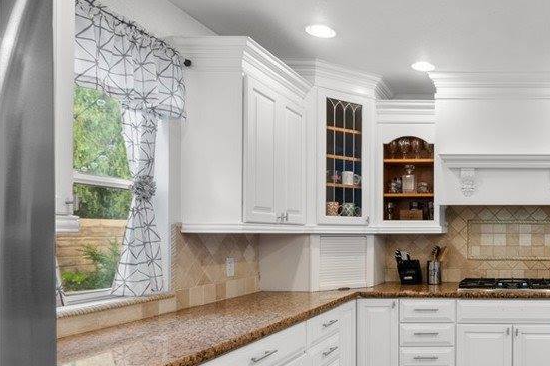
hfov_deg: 55.3
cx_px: 511
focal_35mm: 28
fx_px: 428
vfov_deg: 46.0
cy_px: 228
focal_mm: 15
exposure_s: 1/3
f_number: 9
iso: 200
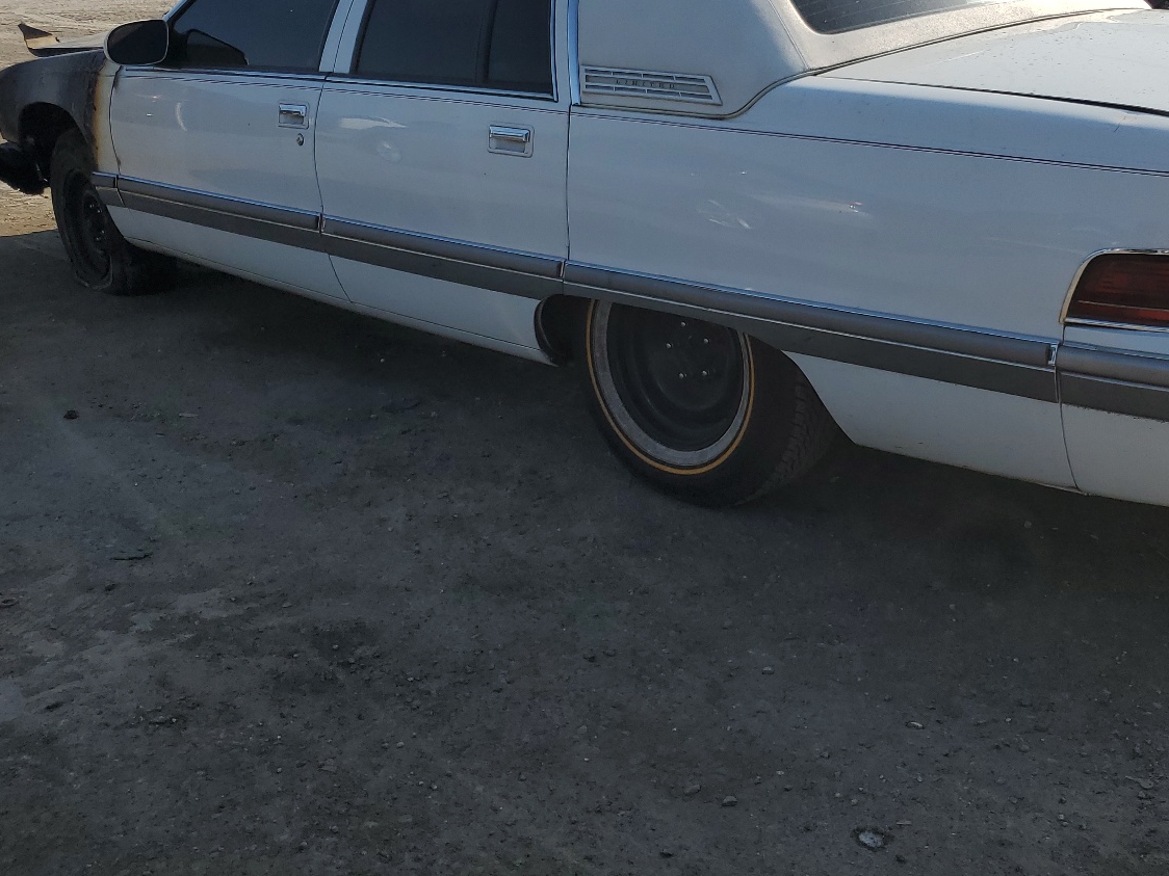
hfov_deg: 49.4
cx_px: 761
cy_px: 265
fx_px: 1250
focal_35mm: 37
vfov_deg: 38.1
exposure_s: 1/10000
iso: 50
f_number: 1.5
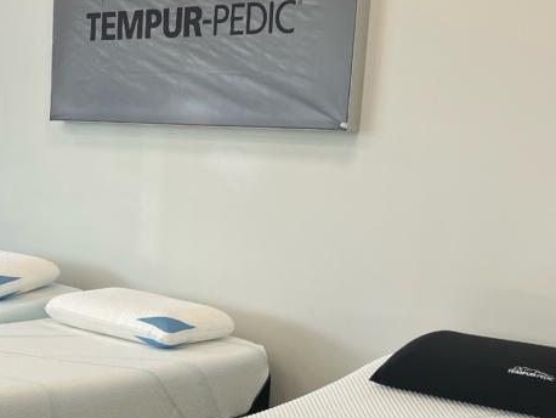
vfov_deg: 22.9
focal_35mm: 63
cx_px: 134
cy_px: 341
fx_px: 1012
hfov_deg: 30.2
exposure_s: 1/120
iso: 50
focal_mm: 3.99
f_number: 1.8
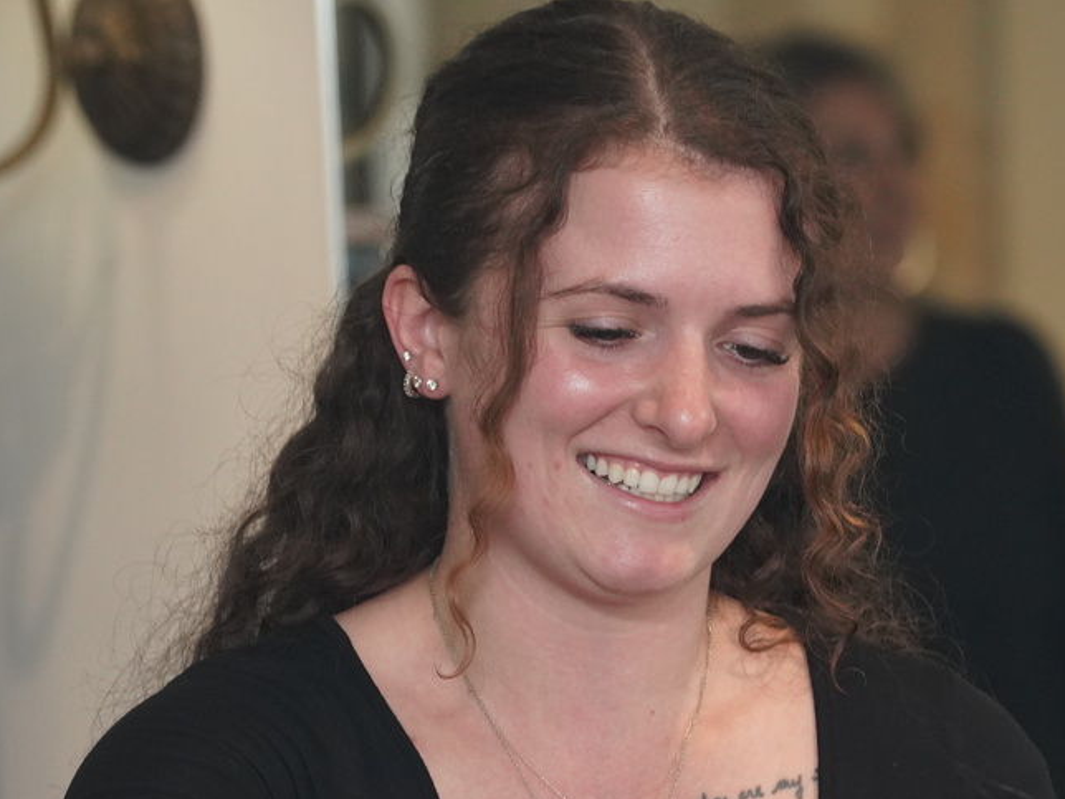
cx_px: 805
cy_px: 797
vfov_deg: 4.2
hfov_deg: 5.6
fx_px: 10891
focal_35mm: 354
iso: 2500
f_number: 5.6
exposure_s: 1/200
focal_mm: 149
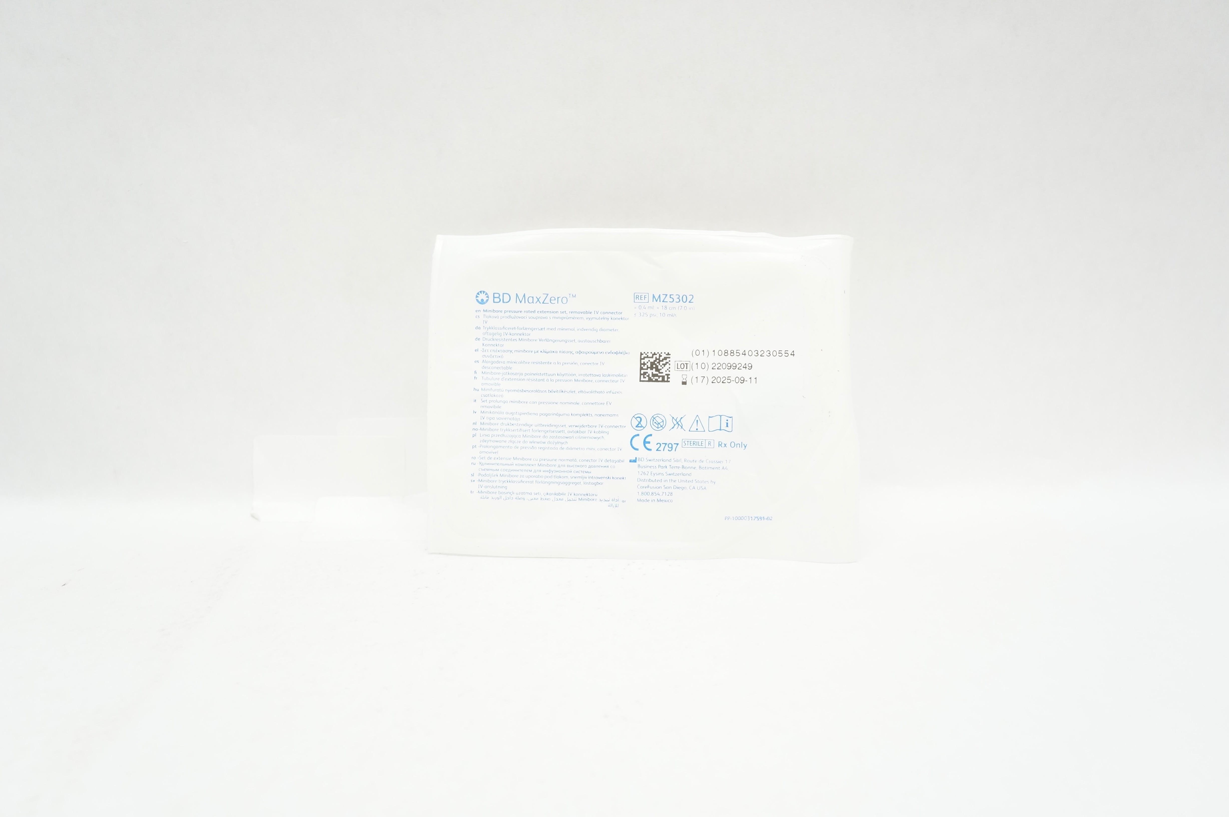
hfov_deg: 67.4
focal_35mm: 27
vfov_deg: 47.8
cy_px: 408
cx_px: 614
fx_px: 921
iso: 800
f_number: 5.6
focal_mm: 18
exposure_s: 1/100
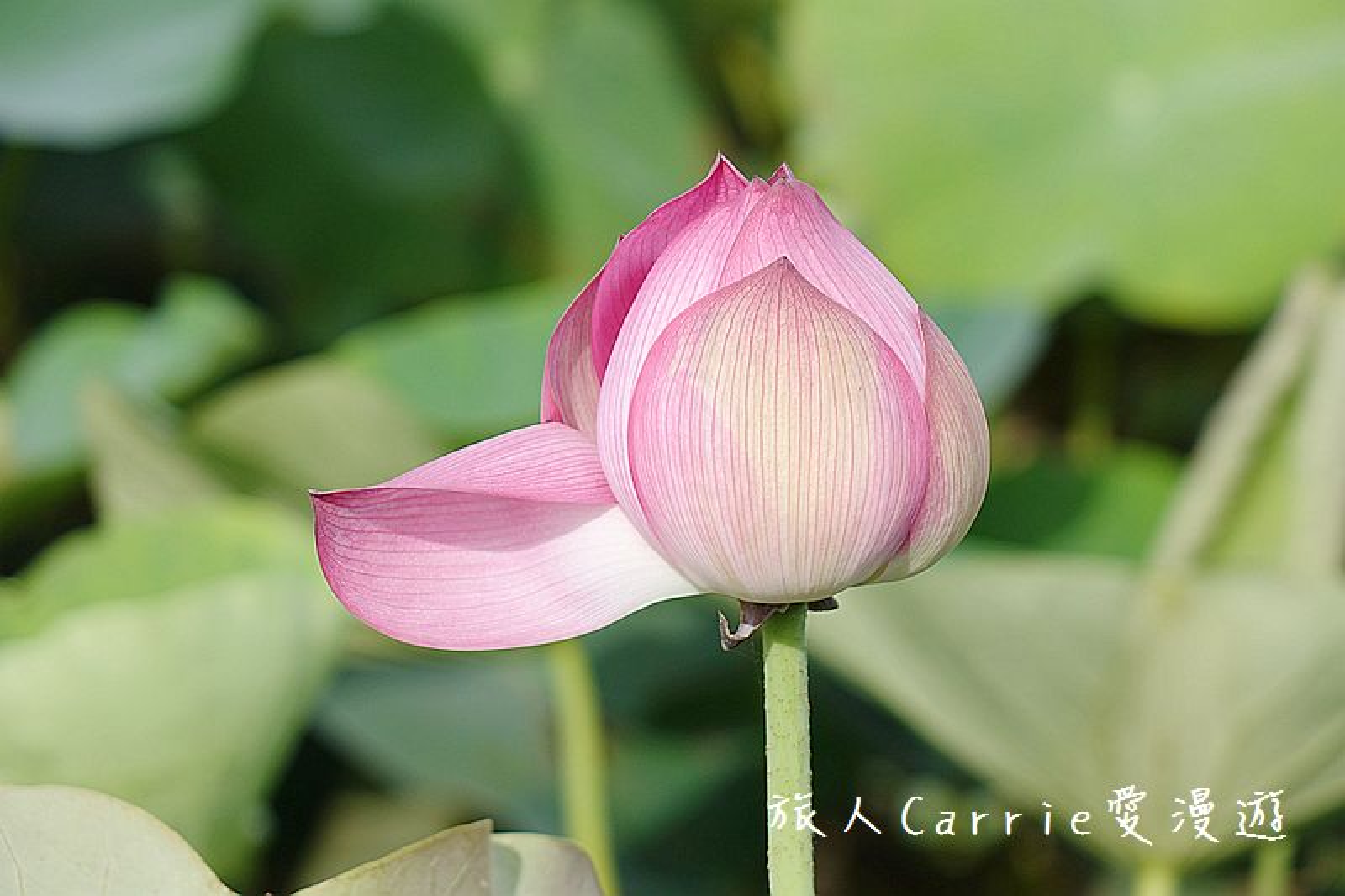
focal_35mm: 200
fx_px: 7470
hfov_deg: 10.3
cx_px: 672
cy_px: 448
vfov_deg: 6.9
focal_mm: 73.3
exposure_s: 1/640
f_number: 4
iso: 100
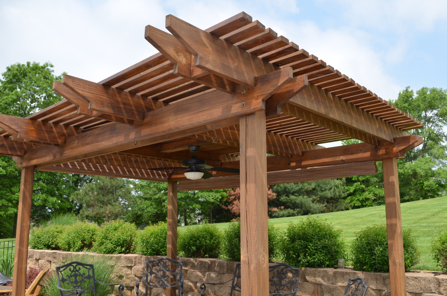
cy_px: 148
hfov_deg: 57.3
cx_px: 224
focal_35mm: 33
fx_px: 409
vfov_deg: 39.8
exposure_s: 1/200
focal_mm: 22
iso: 100
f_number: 8
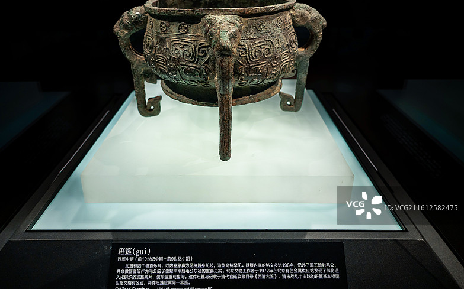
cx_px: 232
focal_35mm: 25
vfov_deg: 49.2
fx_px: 316
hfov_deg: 72.6
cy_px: 132
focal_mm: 24
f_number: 4
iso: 360
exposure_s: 1/25
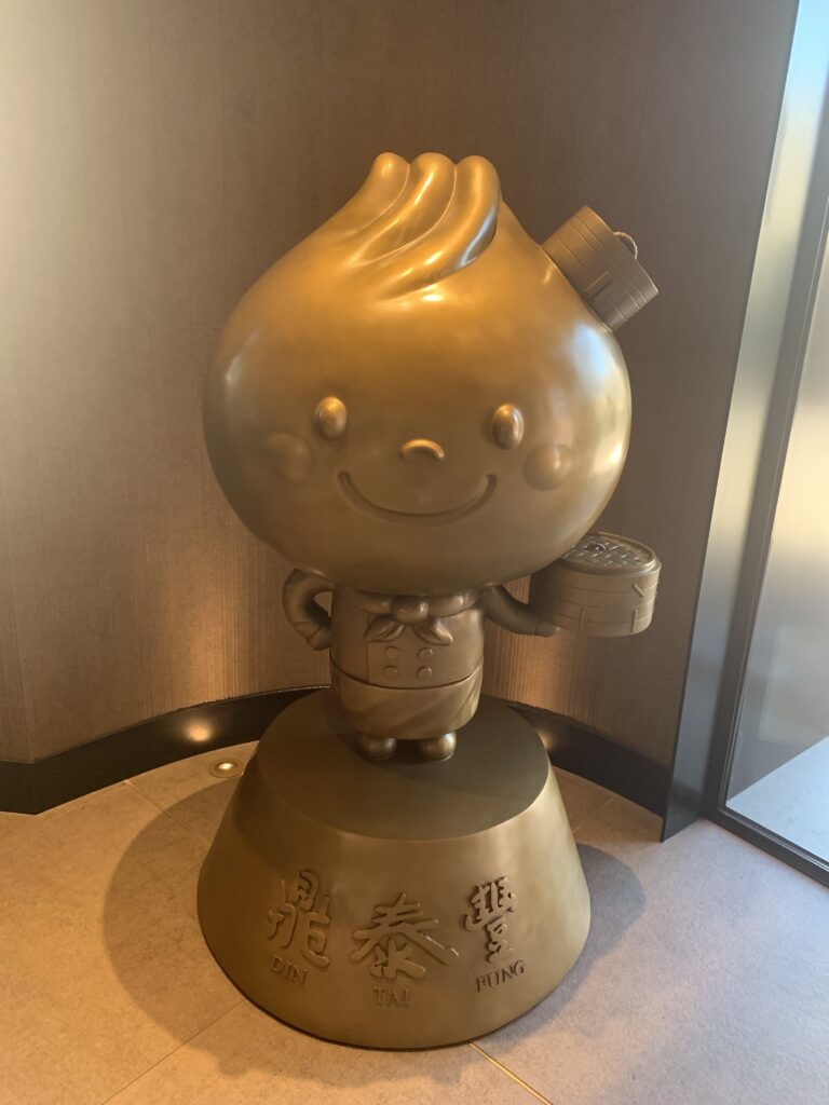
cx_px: 414
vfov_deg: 67.3
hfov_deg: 53.1
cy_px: 552
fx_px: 830
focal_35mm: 26
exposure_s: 1/60
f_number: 1.8
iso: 160
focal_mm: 4.25
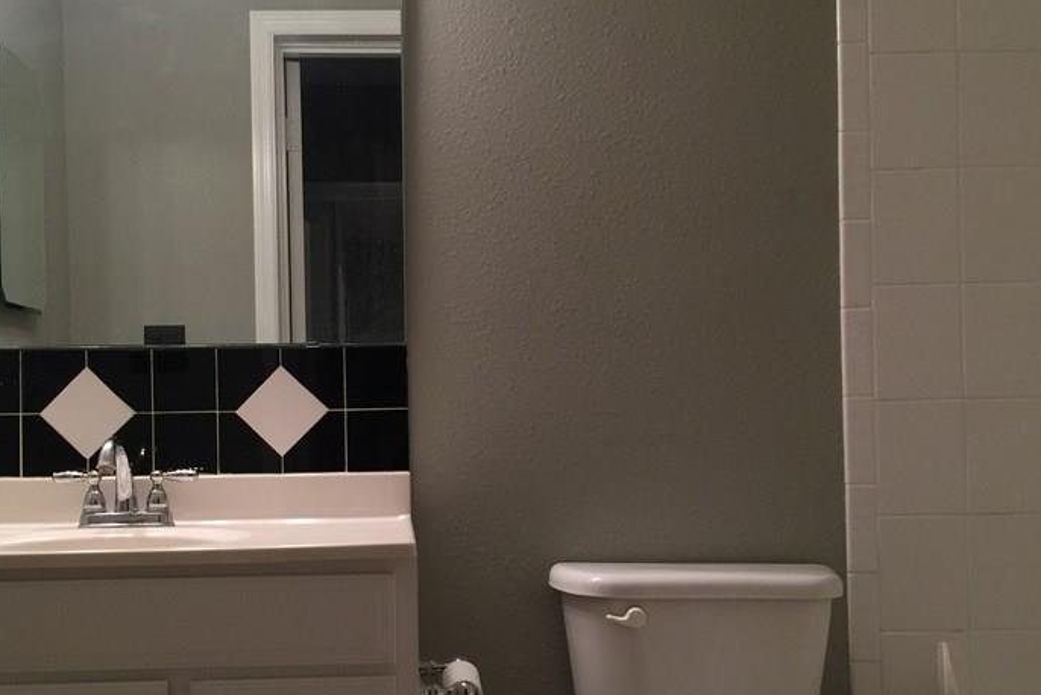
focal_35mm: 45
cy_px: 410
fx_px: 1302
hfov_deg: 43.5
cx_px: 445
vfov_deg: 29.8
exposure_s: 1/15
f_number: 2.2
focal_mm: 4.15
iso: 64
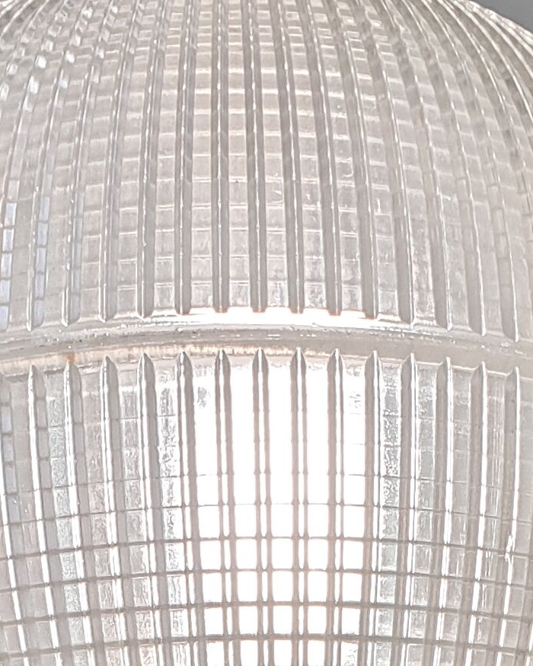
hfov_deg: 13.2
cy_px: 1158
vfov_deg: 14.6
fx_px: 2307
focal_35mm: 117
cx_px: 314
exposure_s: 1/100
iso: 64
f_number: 2.4
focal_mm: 4.3
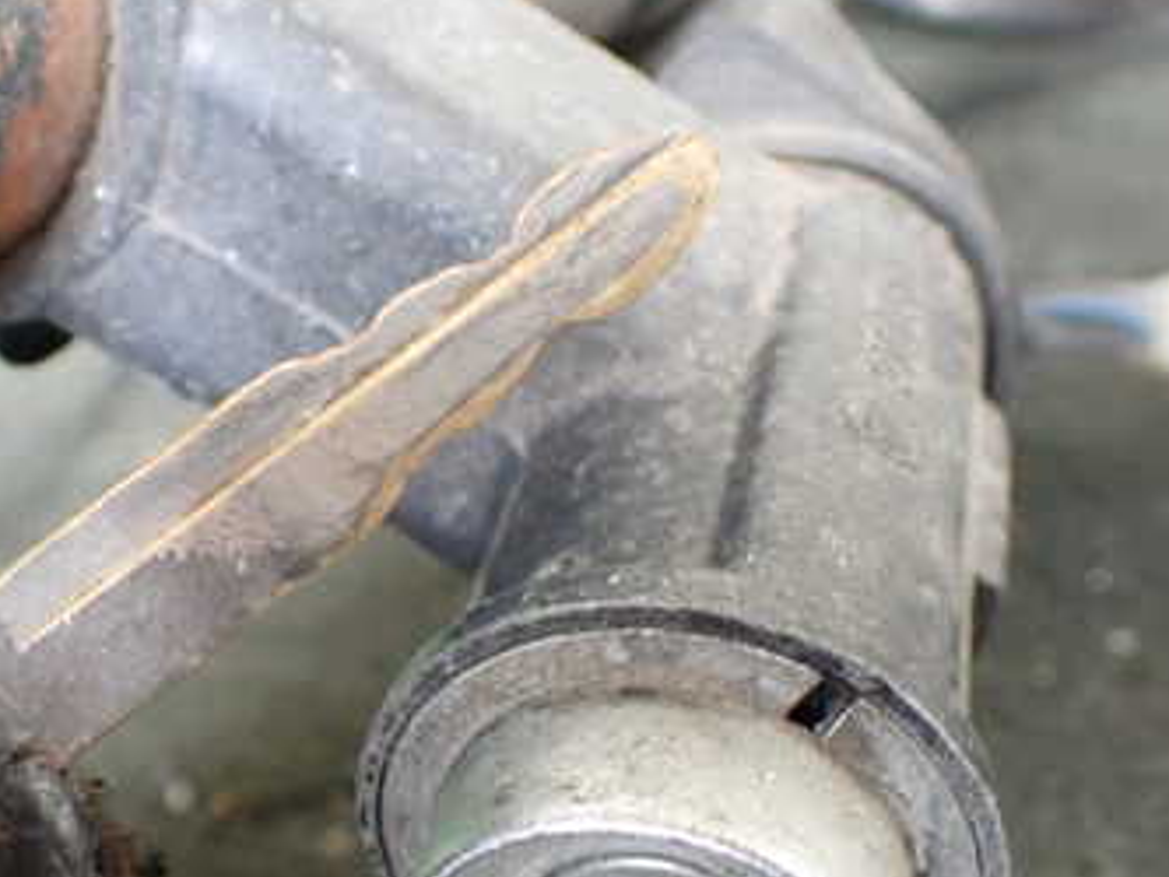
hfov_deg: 34.9
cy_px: 628
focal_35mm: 54
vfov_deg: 26.8
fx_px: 1824
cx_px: 312
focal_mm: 5.4
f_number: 2.3
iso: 800
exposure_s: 1/100
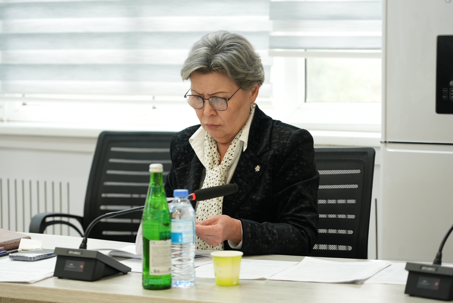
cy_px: 152
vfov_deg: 13.1
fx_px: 1322
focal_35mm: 105
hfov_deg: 19.4
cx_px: 226
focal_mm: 105
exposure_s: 1/100
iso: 2000
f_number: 4
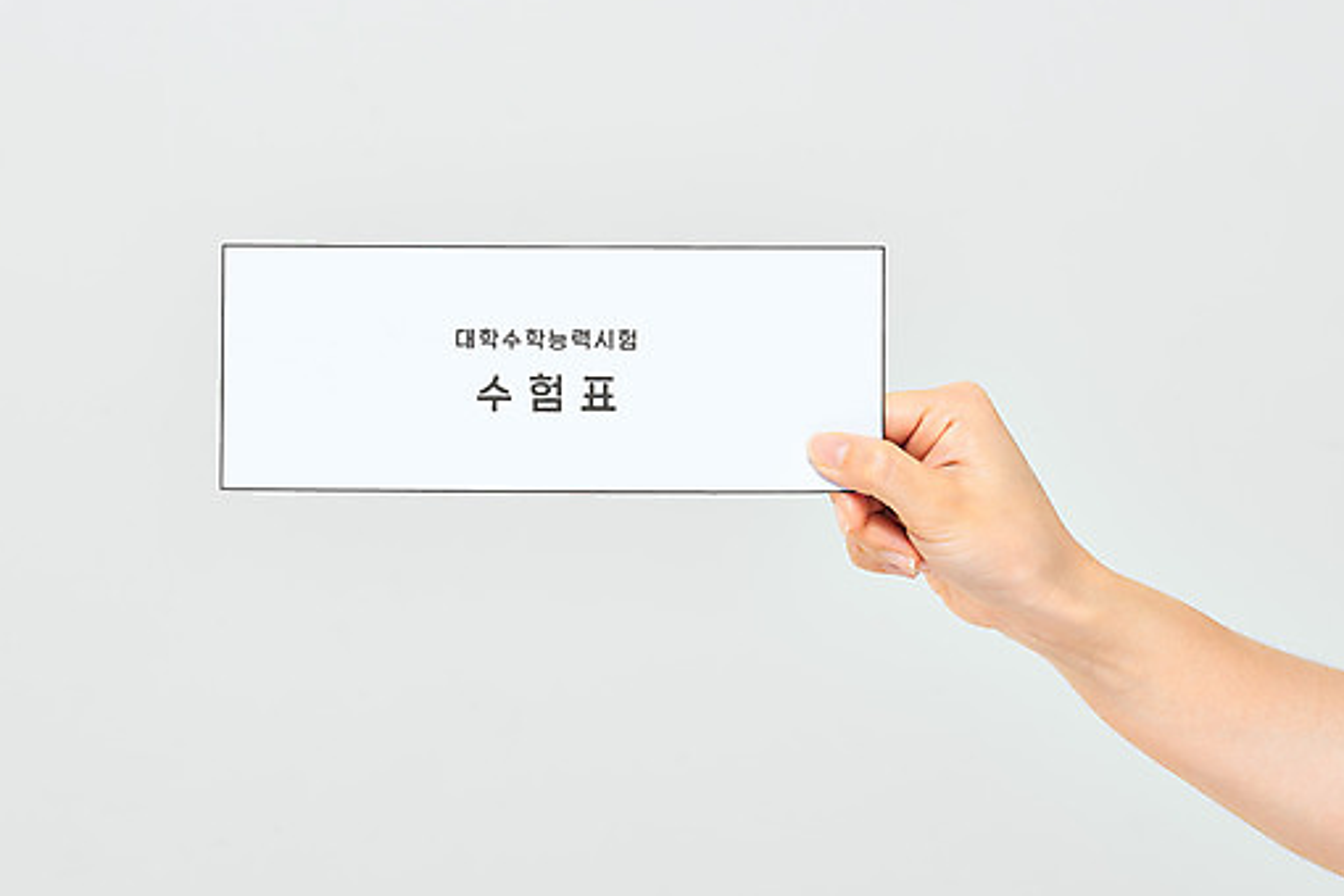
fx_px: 8773
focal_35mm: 235
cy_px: 422
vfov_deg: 5.8
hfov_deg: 8.8
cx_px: 621
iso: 100
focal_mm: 200
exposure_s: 1/125
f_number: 16
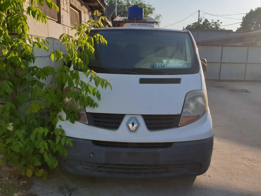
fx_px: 211
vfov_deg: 49.7
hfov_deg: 63.4
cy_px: 98
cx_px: 135
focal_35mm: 28
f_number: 2.4
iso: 50
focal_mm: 4.3
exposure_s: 1/900
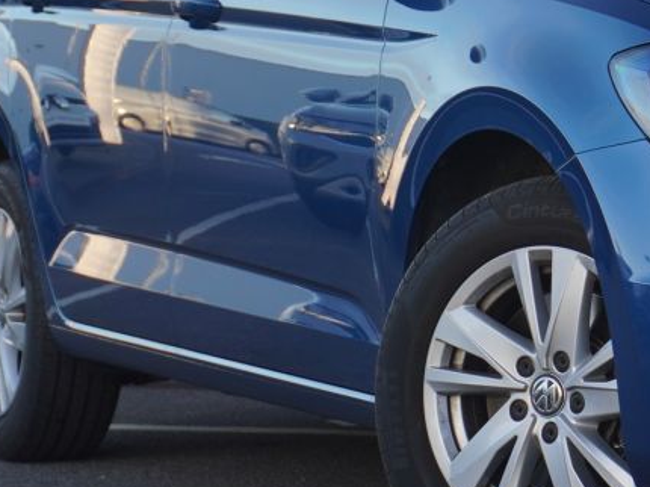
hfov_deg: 9.6
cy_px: -18
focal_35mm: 204
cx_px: 777
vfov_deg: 7.2
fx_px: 3828
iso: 100
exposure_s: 1/60
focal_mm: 38
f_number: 5.6
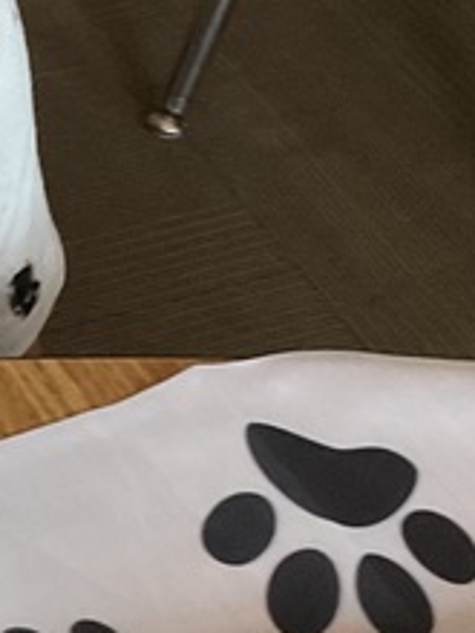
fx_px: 2470
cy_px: 322
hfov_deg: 10.6
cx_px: -204
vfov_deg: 14.6
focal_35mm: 135
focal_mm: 3
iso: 200
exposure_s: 1/33
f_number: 1.8
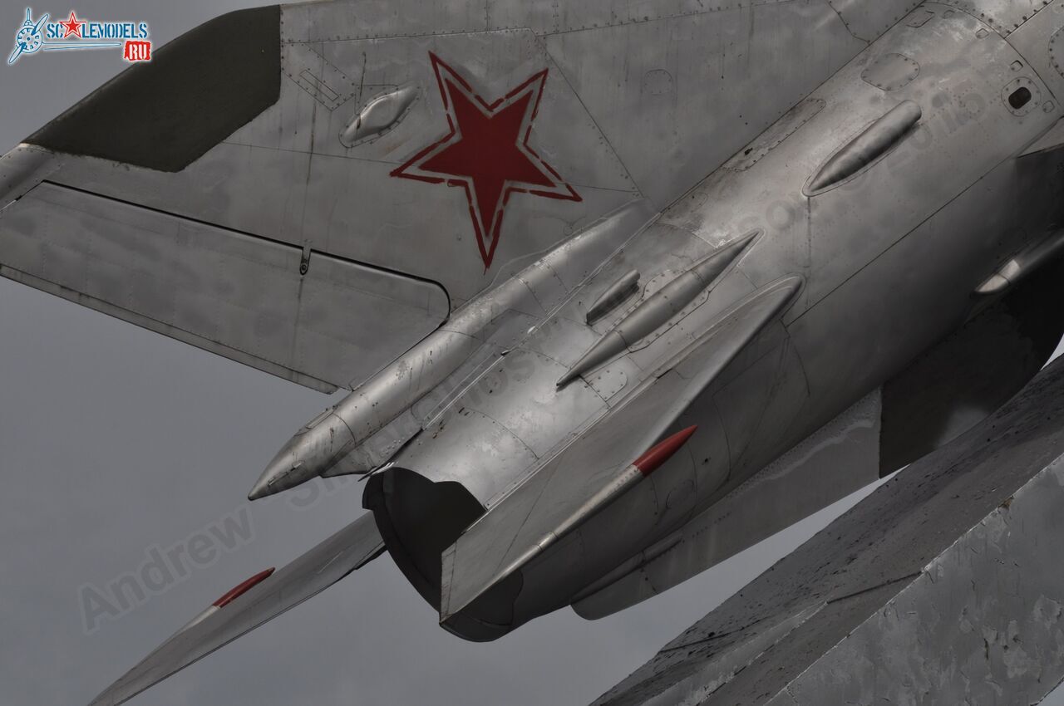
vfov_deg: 4.4
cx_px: 532
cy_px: 353
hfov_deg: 6.5
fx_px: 9298
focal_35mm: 315
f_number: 14
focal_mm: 210
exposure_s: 1/640
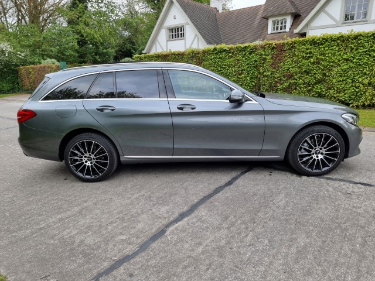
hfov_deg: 71.6
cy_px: 140
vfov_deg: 56.8
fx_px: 260
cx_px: 188
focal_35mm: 24
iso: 50
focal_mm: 6.7
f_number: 1.8
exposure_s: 1/150
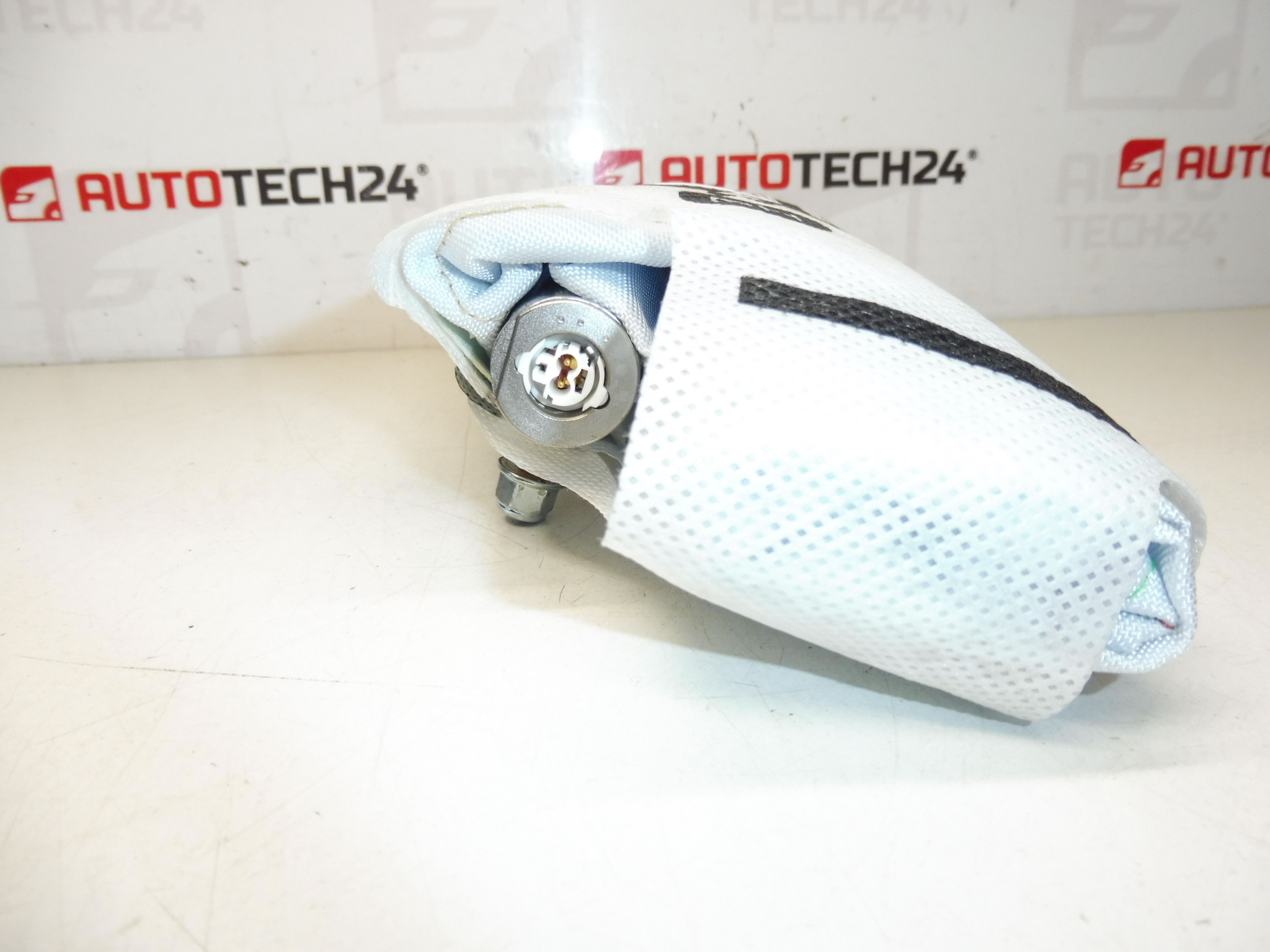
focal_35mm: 24
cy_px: 476
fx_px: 881
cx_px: 635
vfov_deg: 56.8
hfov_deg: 71.6
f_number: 3.5
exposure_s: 1/250
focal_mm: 4.3
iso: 200
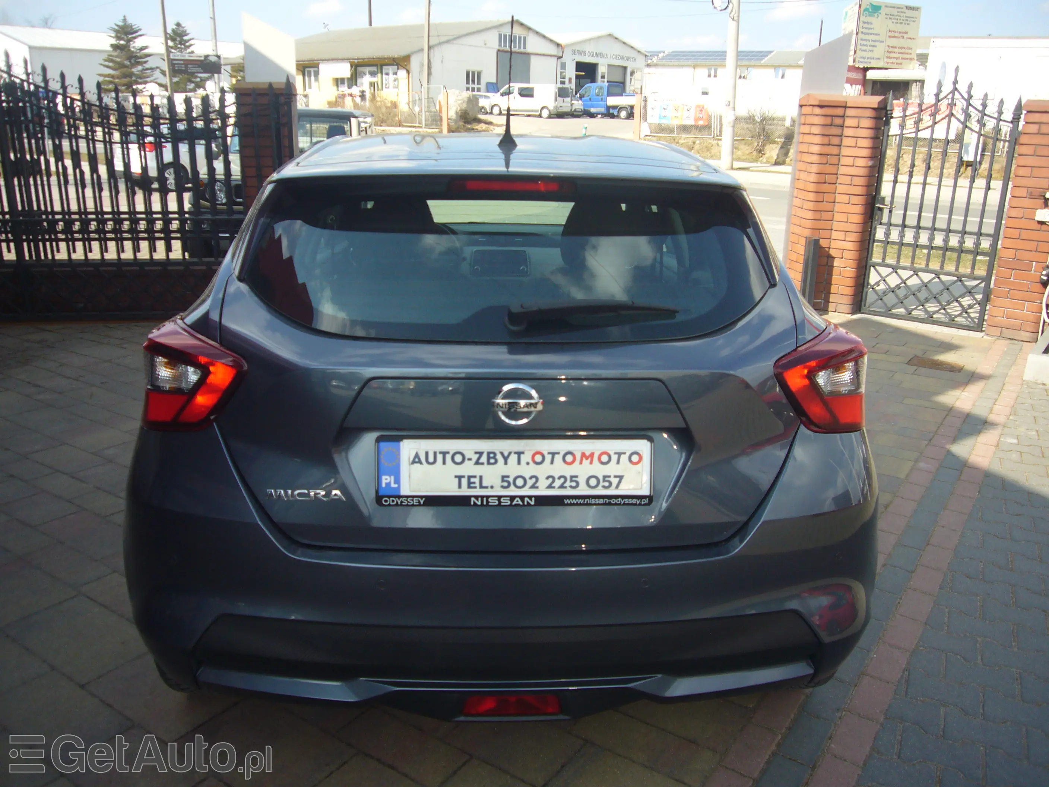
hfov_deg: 63.4
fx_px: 849
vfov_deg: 49.7
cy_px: 394
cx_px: 524
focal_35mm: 28
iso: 80
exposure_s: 1/400
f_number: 2.8
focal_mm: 4.6
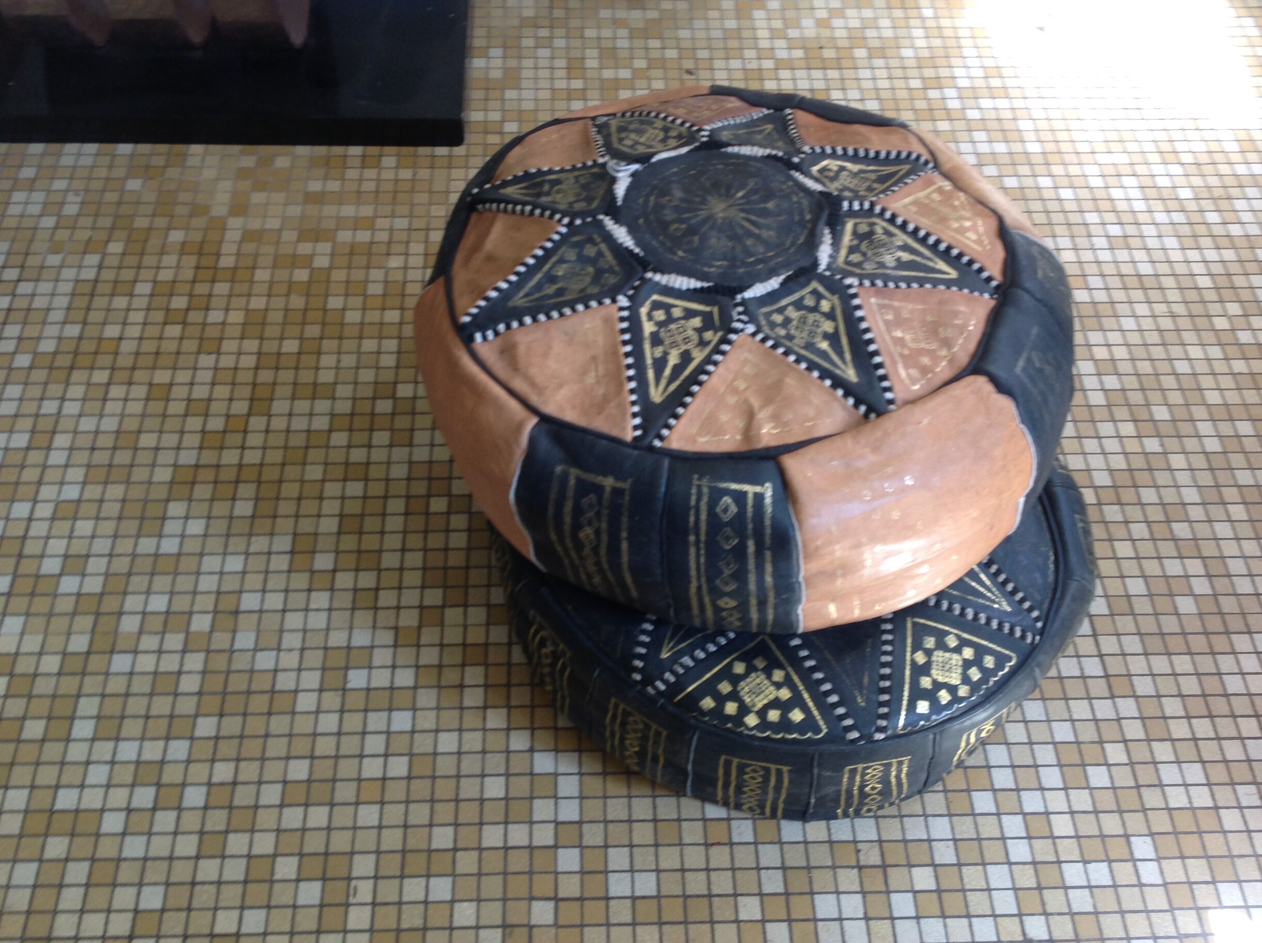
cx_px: 631
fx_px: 1347
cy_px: 475
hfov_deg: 50.2
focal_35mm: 37
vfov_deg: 38.6
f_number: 2.4
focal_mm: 4.28
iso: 64
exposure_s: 1/15
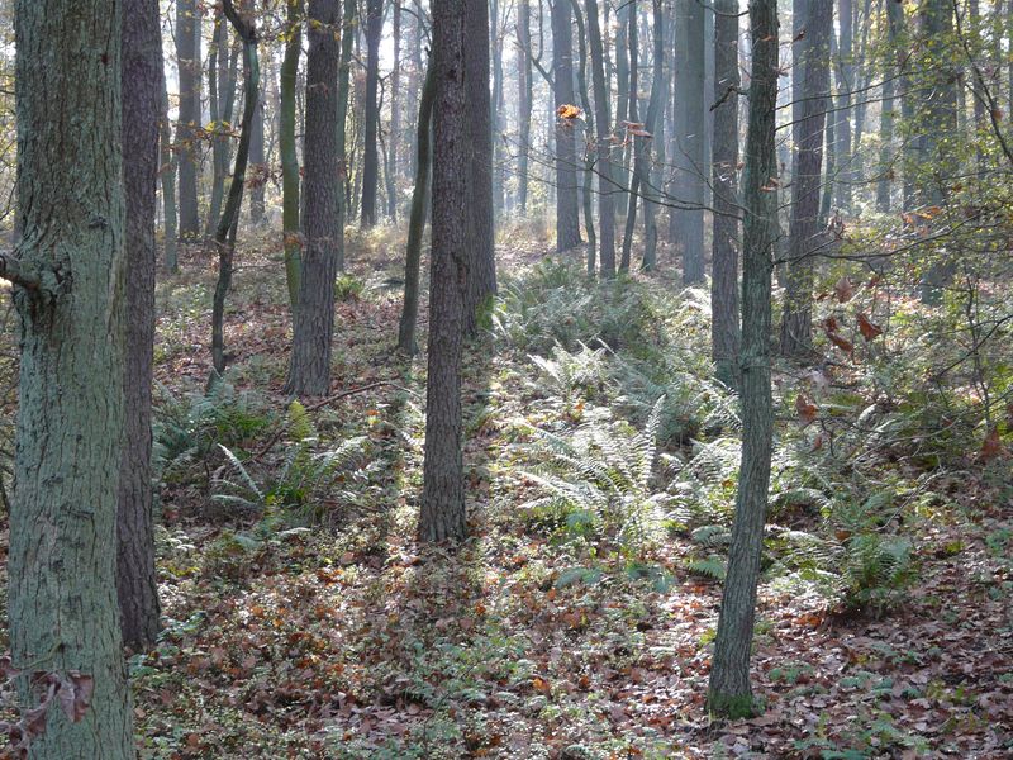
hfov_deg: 26.7
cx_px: 506
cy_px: 380
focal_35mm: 73
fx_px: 2136
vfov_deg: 20.2
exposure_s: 1/50
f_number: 3.2
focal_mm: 12
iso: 125
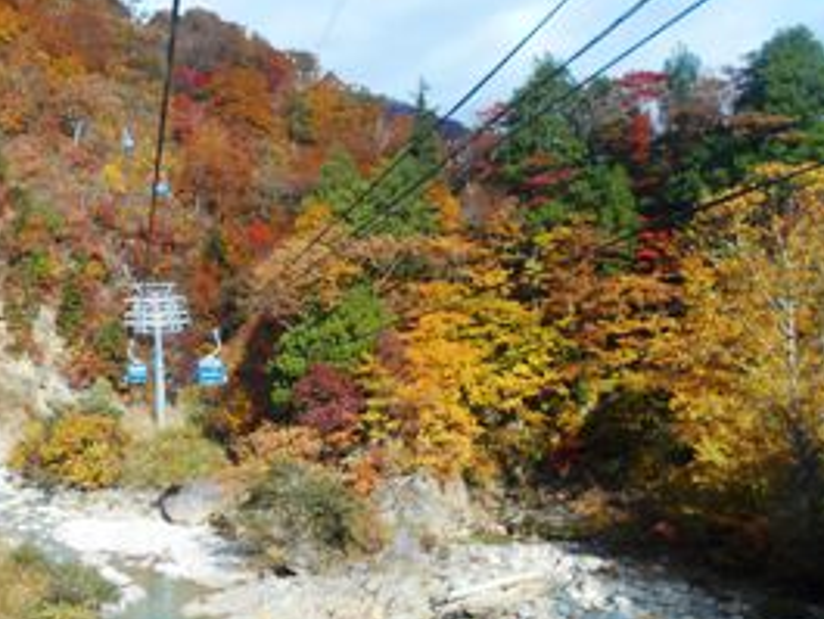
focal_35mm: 44
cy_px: 339
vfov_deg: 32.9
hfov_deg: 41.2
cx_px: 171
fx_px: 1048
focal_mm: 4.6
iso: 80
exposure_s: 1/400
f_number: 3.2
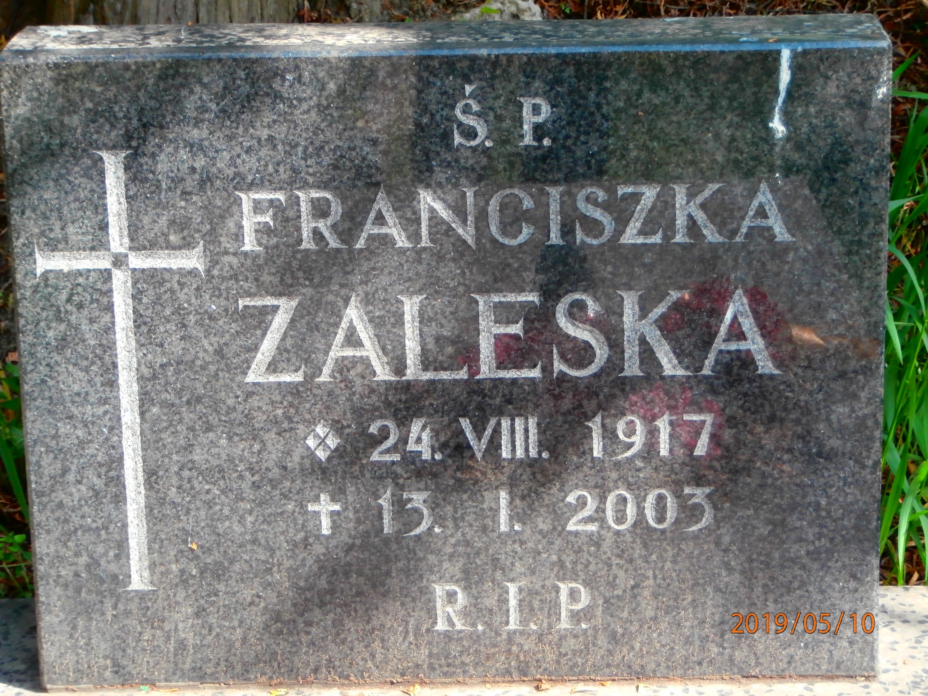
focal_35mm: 110
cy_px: 348
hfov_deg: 17.9
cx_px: 464
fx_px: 2949
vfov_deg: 13.5
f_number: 5.4
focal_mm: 19.54
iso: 160
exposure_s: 1/125
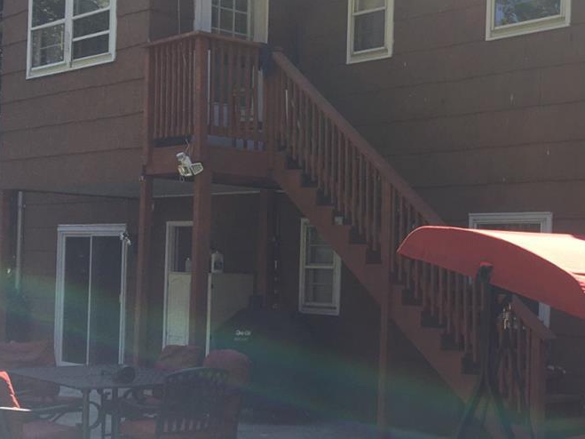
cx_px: 478
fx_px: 1115
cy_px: 270
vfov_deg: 22.2
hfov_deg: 28.7
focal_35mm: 66
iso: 25
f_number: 2.2
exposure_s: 1/452
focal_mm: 4.15
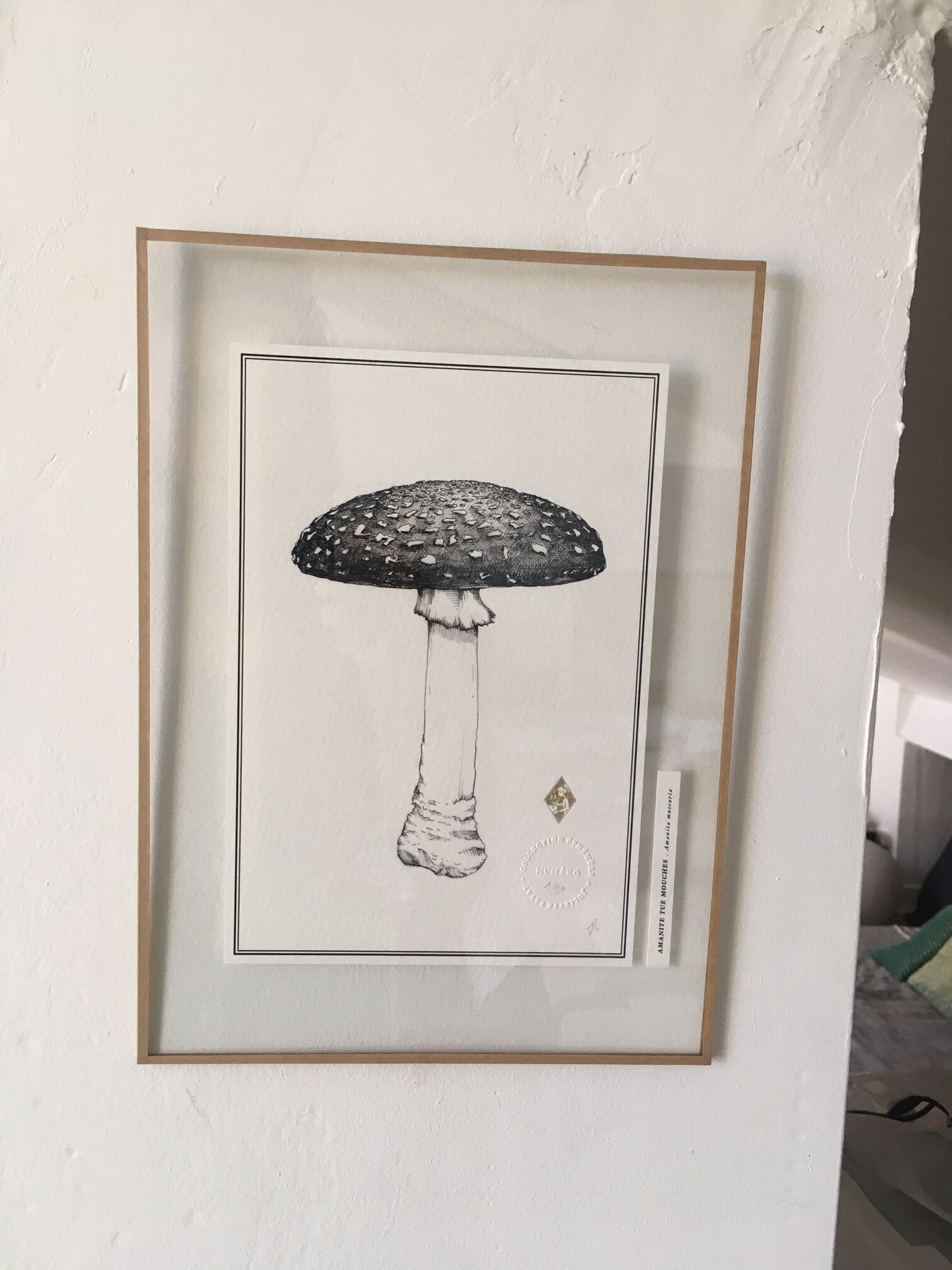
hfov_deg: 48.2
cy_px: 635
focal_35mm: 29
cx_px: 476
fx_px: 1063
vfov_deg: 61.7
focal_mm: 4.15
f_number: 2.2
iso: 25
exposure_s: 1/33
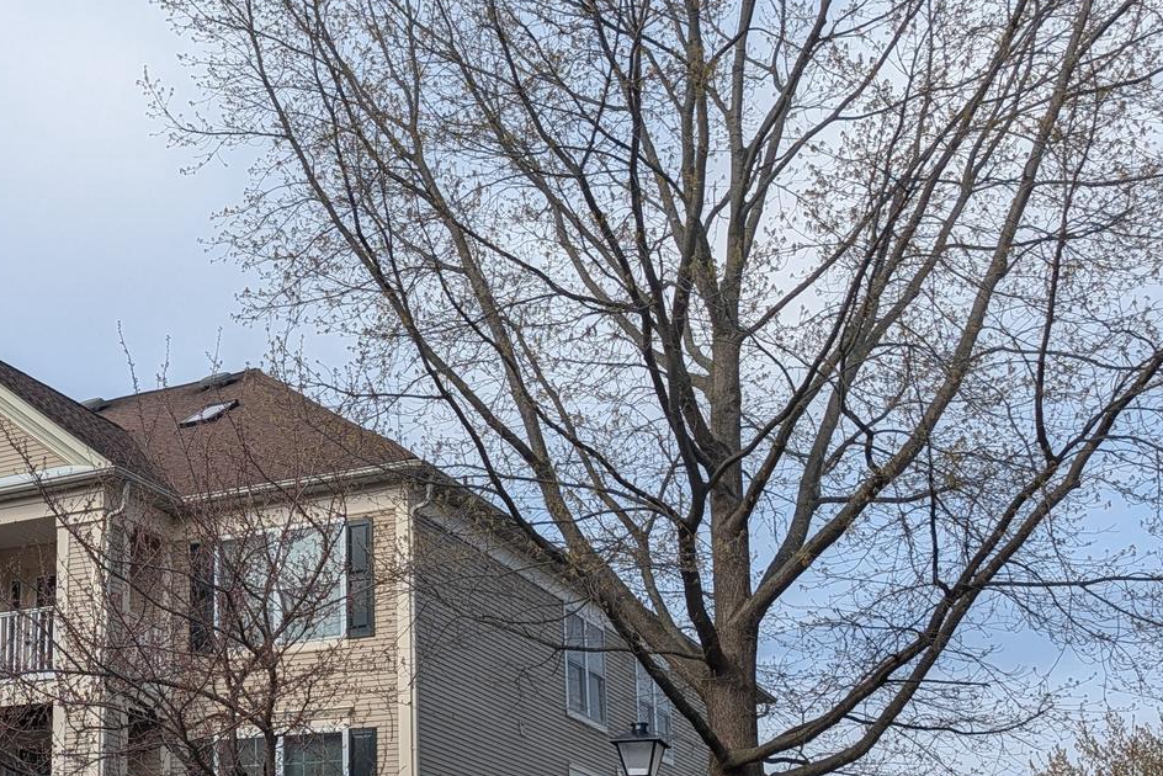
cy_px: 632
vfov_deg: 24.6
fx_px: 1745
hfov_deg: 32.9
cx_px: -76
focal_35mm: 54
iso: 21
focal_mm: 6.9
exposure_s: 1/1143
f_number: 1.68
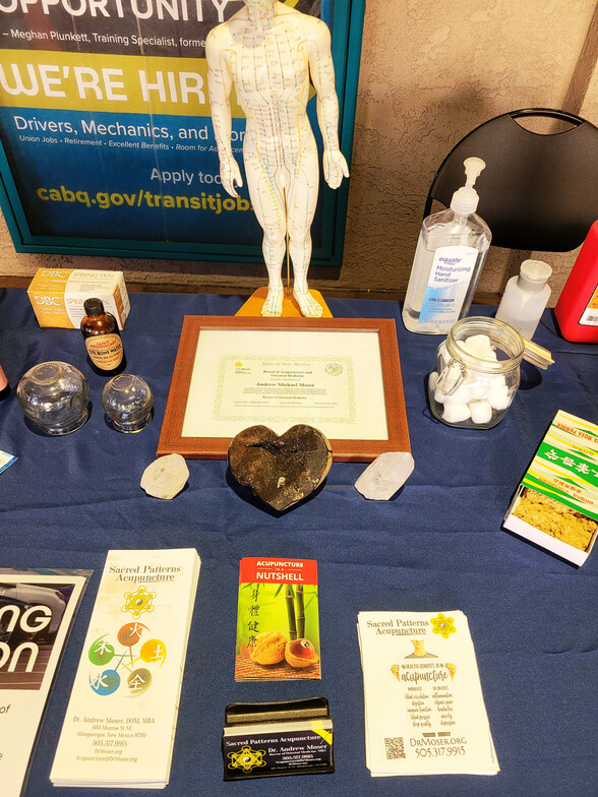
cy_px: 398
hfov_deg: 53.1
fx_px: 599
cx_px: 299
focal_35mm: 26
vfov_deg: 67.3
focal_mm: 5.4
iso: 160
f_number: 1.8
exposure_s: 1/120
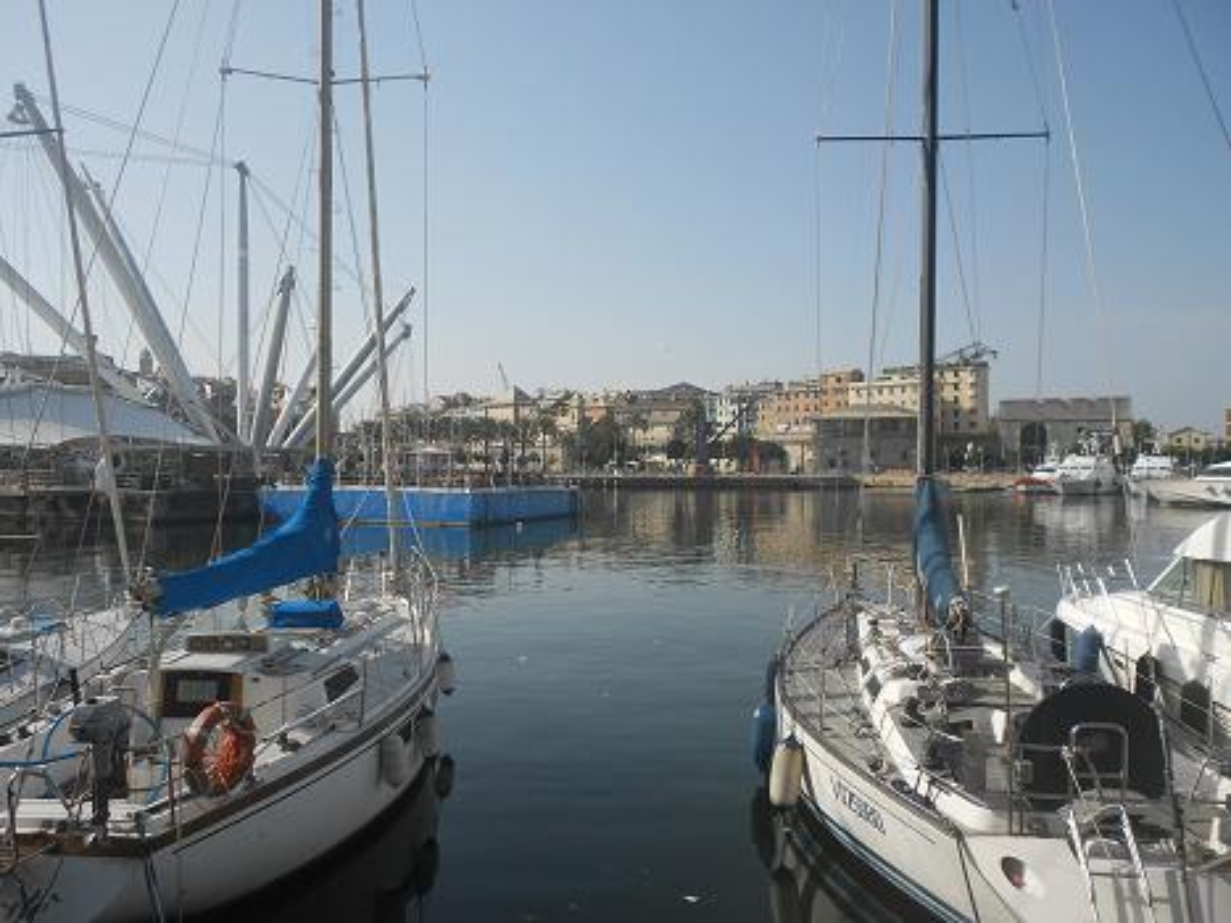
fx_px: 924
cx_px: 616
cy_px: 462
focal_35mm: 26
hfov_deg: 67.3
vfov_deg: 53.0
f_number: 3.2
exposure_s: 1/1250
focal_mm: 4.6
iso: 80
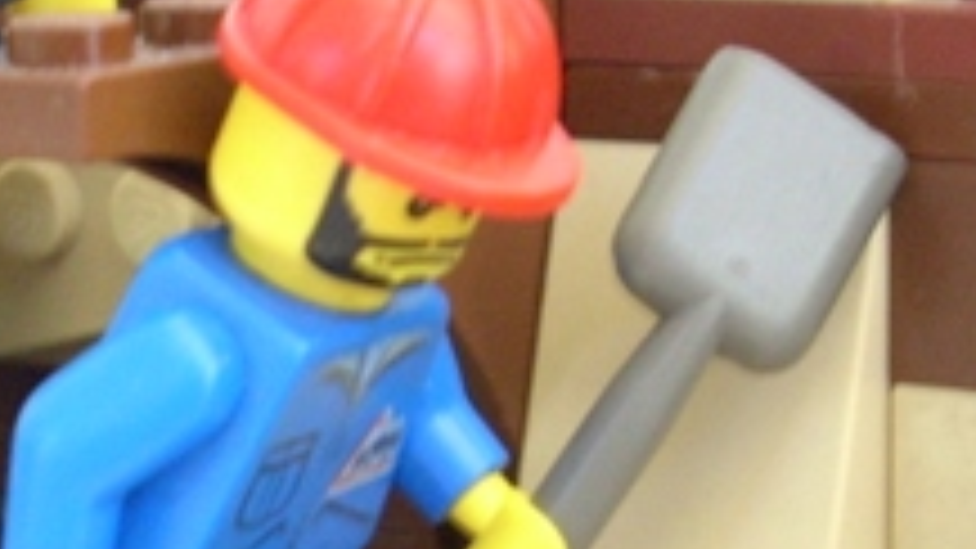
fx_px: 3079
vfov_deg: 10.1
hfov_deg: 18.0
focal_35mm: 119
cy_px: 464
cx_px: 333
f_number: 5.6
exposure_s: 1/4.2
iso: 200
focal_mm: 6.2
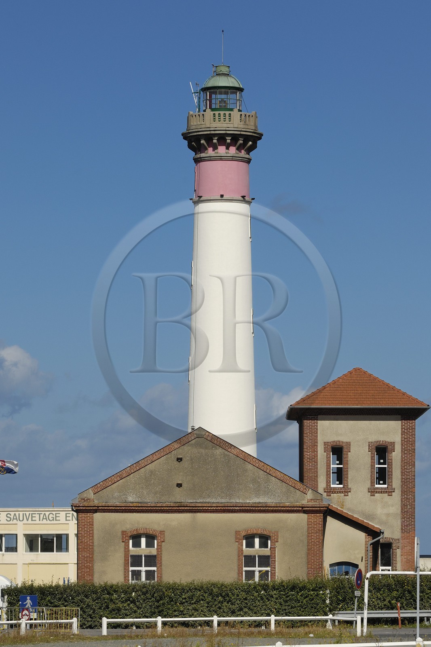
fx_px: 2829
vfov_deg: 13.0
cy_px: 324
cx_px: 216
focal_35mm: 158
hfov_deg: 8.7
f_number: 7.6
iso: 100
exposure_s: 1/400
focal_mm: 105
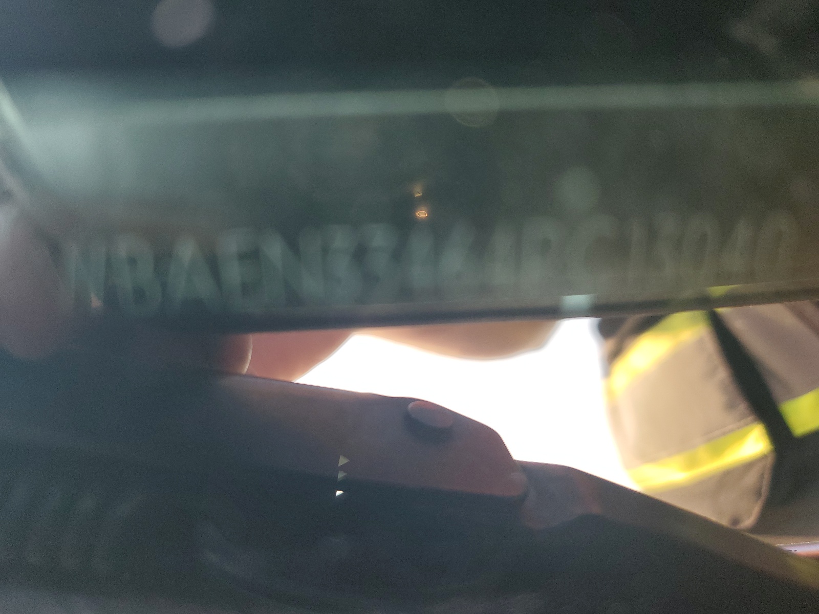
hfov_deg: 67.3
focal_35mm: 26
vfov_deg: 53.1
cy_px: 307
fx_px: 615
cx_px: 410
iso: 104
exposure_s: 1/60.2
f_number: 1.5
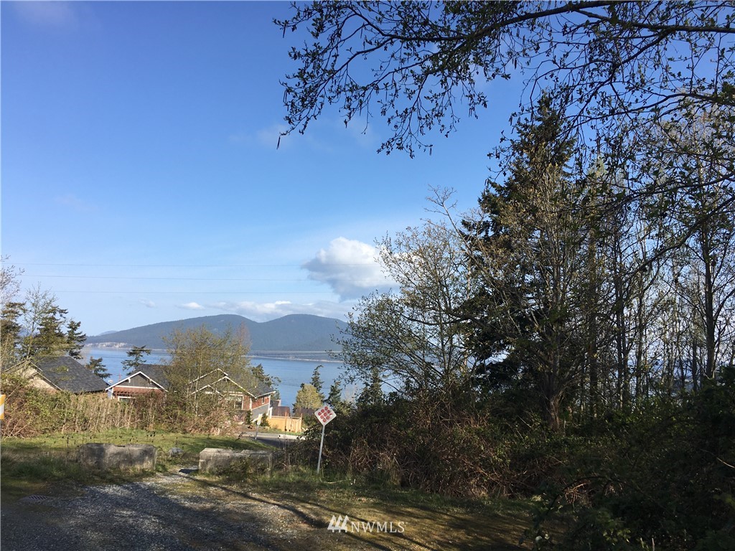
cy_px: 276
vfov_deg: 48.2
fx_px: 616
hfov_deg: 61.7
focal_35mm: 29
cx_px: 368
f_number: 2.2
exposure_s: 1/1374
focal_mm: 4.15
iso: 25
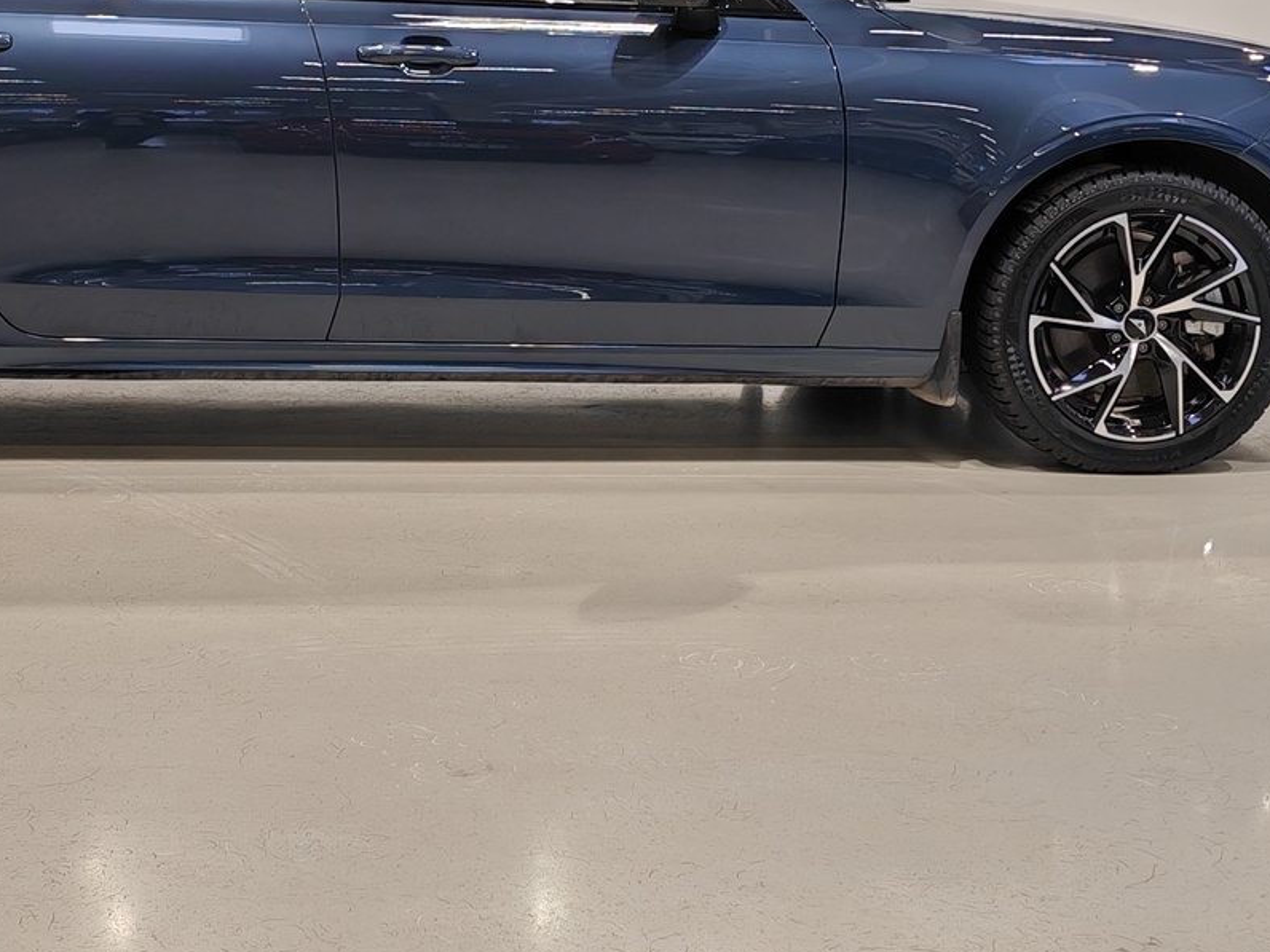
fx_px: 2788
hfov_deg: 25.4
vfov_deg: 19.3
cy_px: 266
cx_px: 322
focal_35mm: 76
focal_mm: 5.4
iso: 100
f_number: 1.6
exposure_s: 1/100
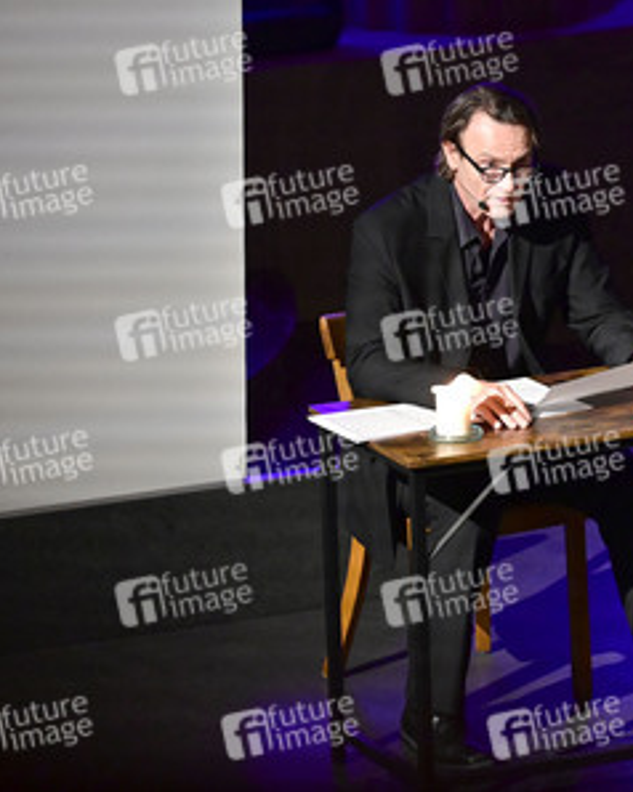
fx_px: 6658
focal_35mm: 284
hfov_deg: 5.4
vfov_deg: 6.8
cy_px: 396
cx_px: 485
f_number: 2.8
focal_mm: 200
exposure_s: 1/160
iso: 8000
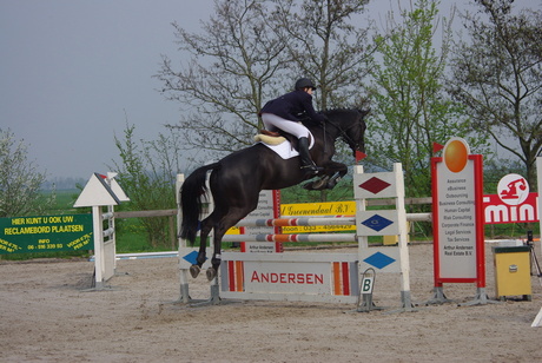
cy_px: 182
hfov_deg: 17.0
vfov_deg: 11.5
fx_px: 1809
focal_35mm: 120
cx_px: 271
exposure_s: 1/1000
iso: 200
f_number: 6.7
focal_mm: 80
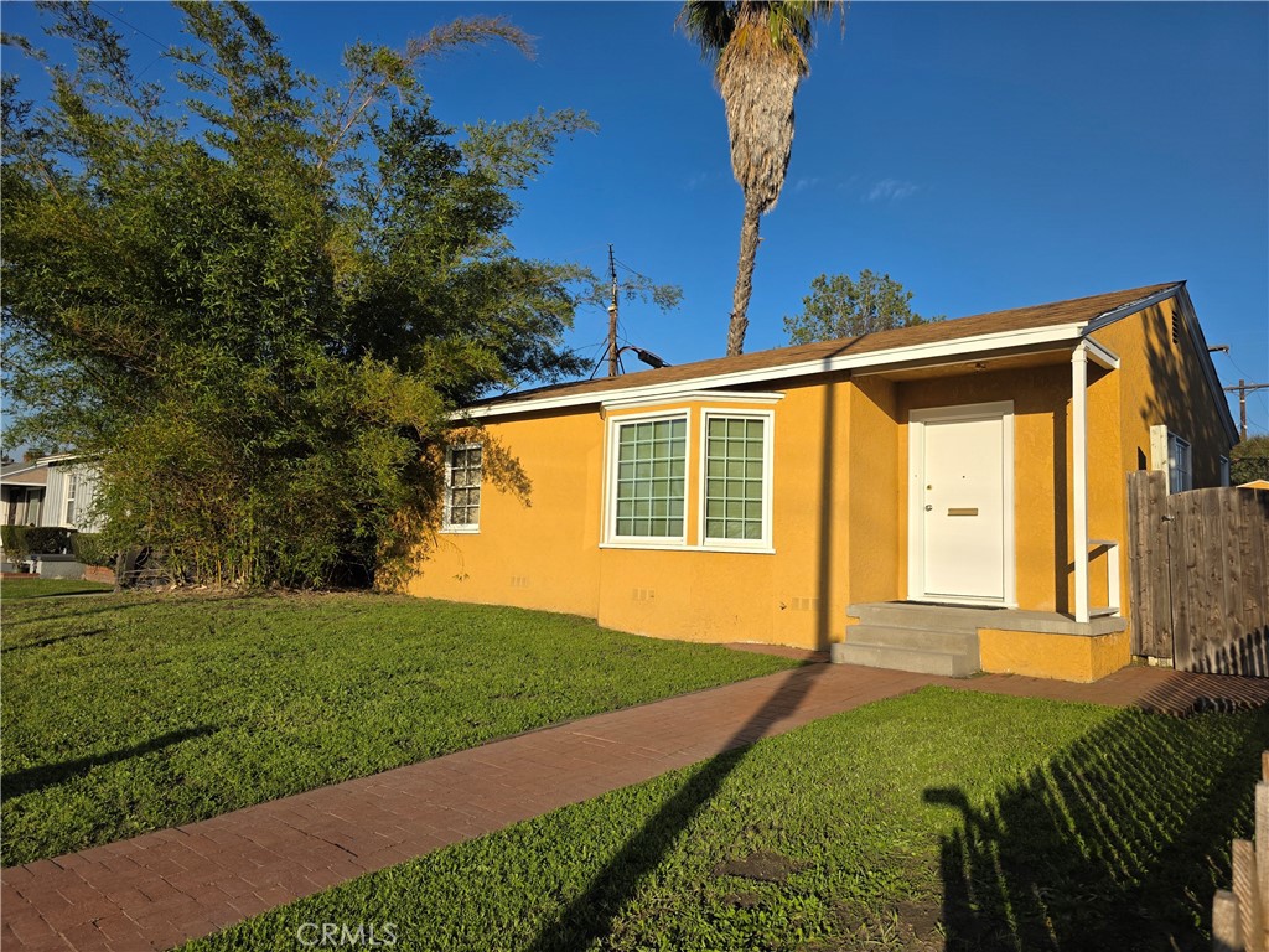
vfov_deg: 58.9
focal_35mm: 23
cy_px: 476
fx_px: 843
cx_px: 634
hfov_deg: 73.9
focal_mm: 6.3
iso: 80
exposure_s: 1/6355
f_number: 1.7
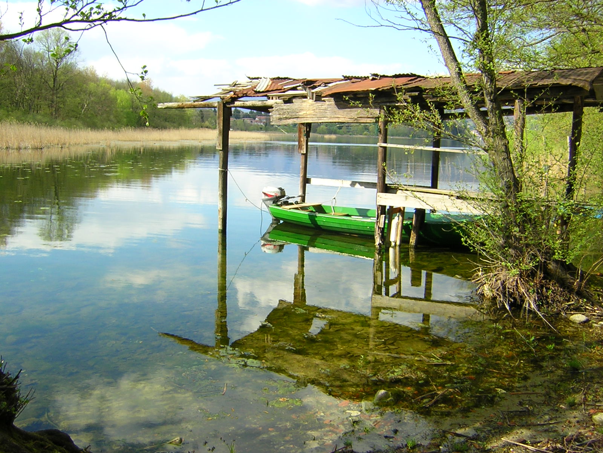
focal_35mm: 36
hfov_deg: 51.4
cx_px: 302
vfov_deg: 39.7
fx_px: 627
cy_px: 226
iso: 100
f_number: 5.2
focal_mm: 4.7
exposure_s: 1/156
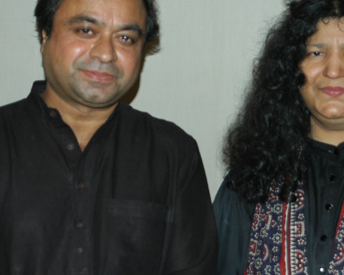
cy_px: 107
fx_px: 3440
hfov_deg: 5.7
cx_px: 247
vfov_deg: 4.6
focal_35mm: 338
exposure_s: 1/125
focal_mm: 135
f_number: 6.3
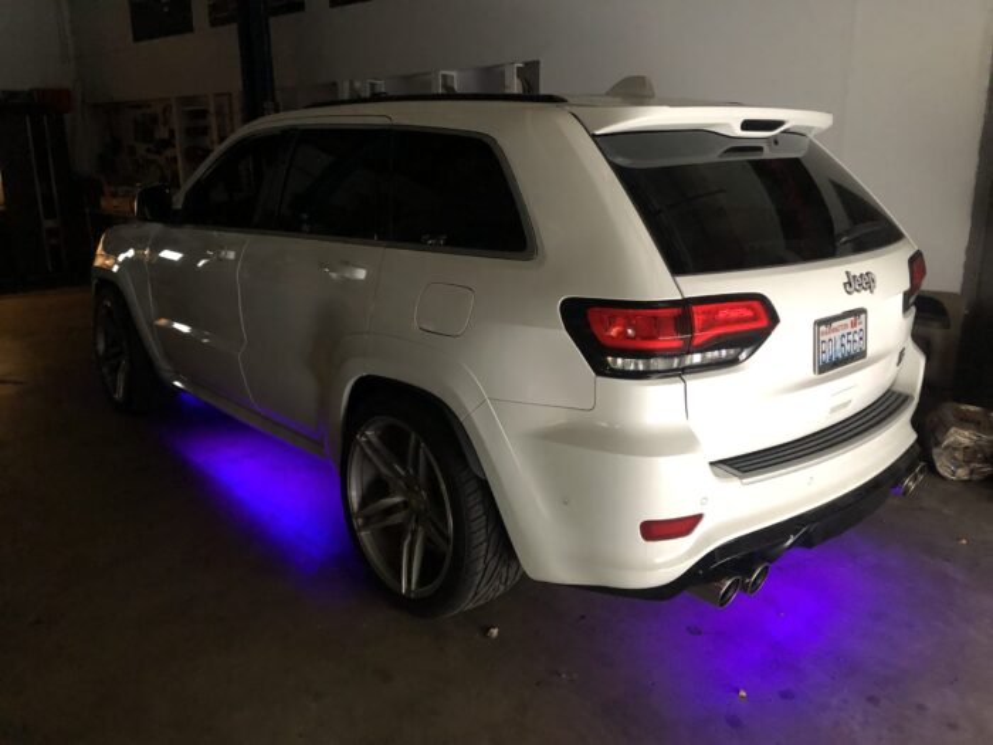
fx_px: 803
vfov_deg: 49.7
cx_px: 496
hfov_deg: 63.4
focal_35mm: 28
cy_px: 372
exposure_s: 1/4
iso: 100
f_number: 1.8
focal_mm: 3.99
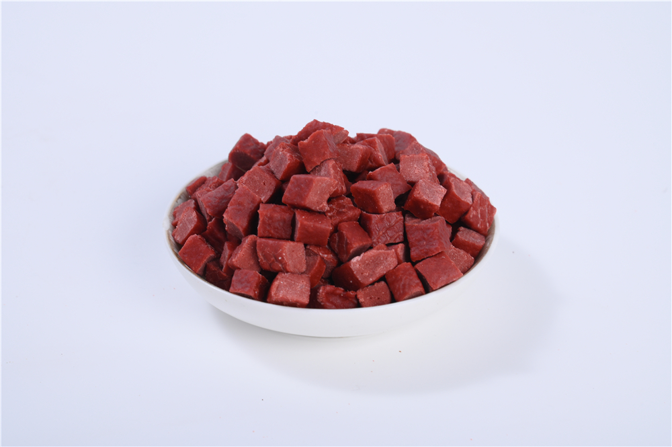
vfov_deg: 11.4
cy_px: 224
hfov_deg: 17.1
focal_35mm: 120
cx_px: 336
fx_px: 2238
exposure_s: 1/125
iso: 160
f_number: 11
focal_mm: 120
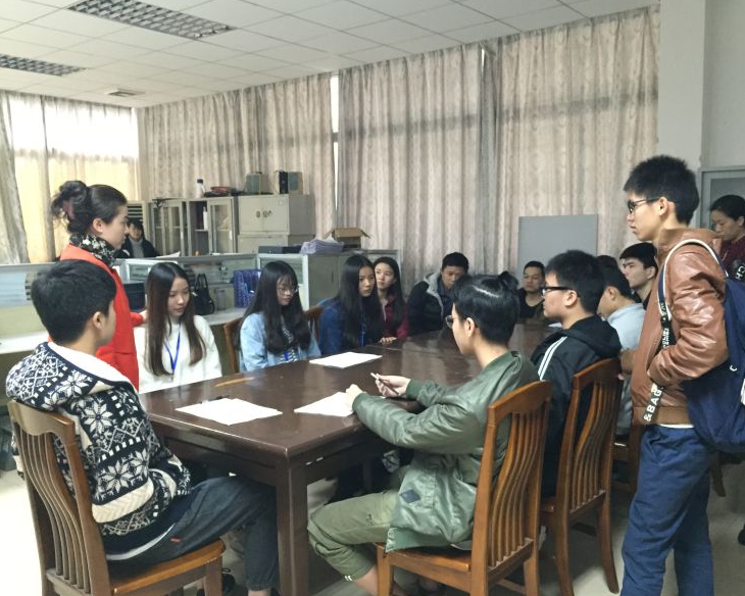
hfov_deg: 57.1
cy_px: 293
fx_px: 684
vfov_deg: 47.1
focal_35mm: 31
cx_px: 406
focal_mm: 4.15
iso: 400
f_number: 2.2
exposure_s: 1/17
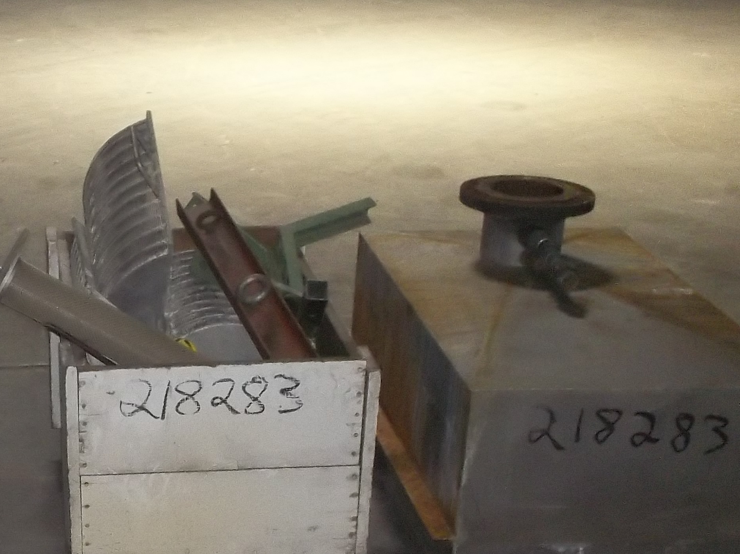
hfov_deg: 23.3
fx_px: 1731
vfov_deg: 18.0
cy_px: 452
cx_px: 40
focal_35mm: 81
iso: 360
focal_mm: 6.3
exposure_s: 1/60
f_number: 4.5
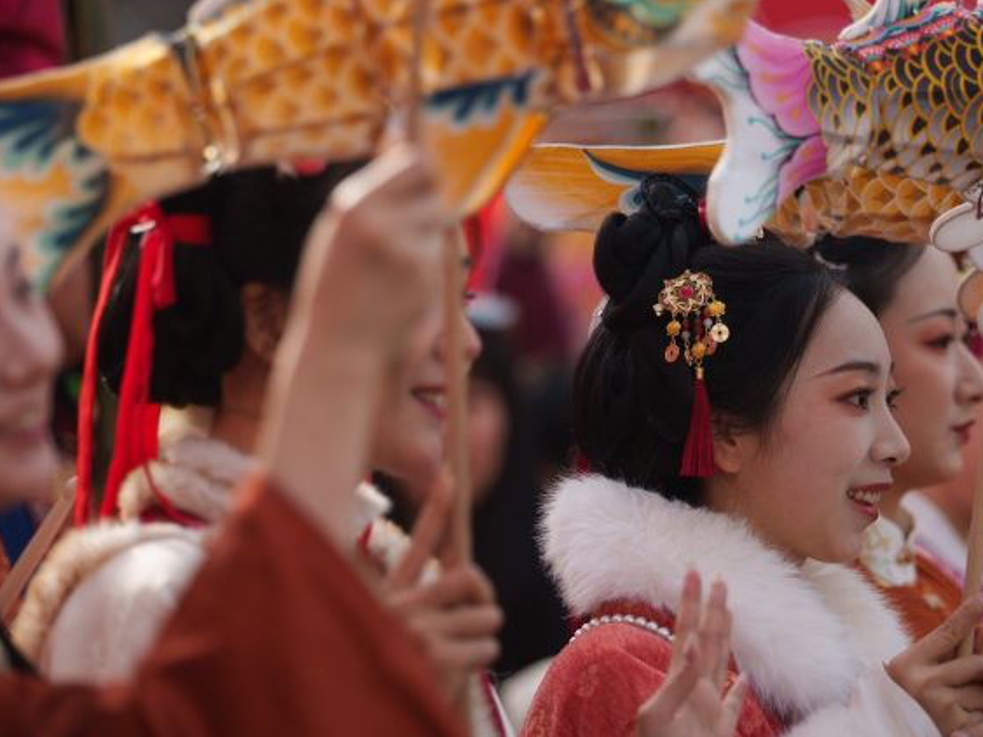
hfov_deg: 8.4
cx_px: 595
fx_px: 6672
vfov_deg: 6.3
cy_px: 119
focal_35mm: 235
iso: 125
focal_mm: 111
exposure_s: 1/2500
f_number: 2
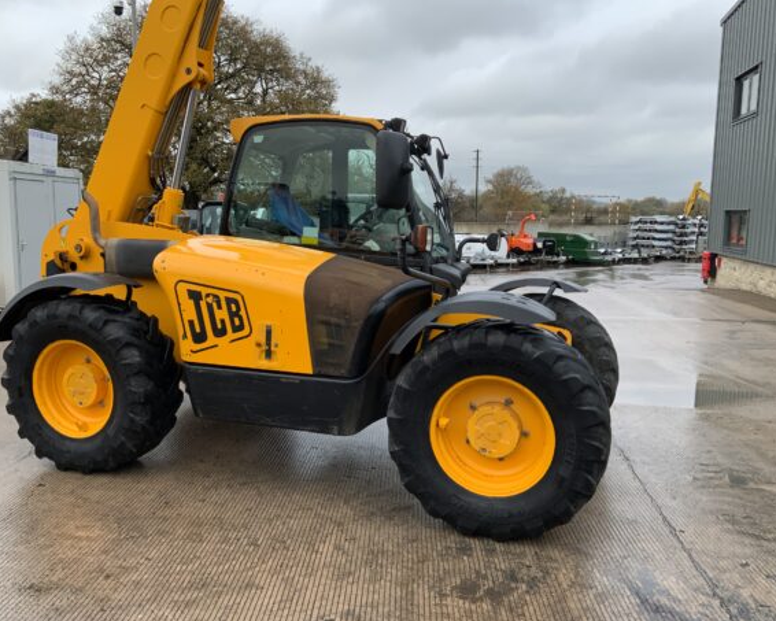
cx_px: 367
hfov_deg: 55.6
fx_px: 735
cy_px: 318
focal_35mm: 32
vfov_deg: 45.8
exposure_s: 1/635
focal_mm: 3
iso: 16
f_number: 1.8
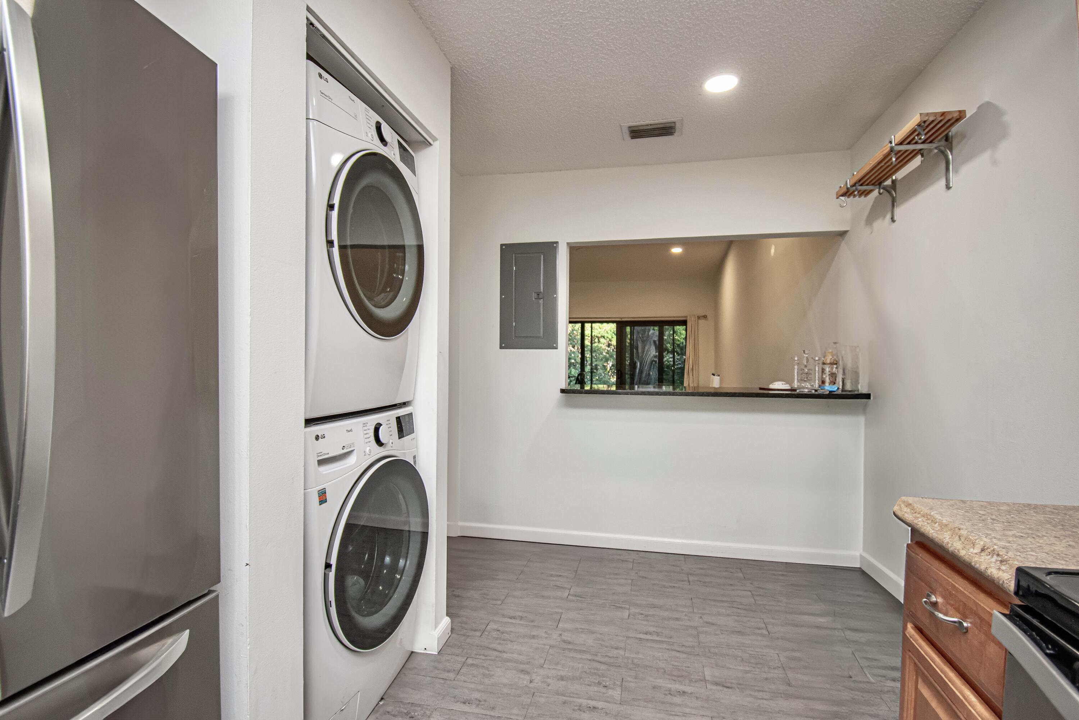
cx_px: 540
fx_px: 517
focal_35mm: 17
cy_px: 360
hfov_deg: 92.4
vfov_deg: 69.7
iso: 800
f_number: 5
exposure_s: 1/100
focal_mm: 11.5
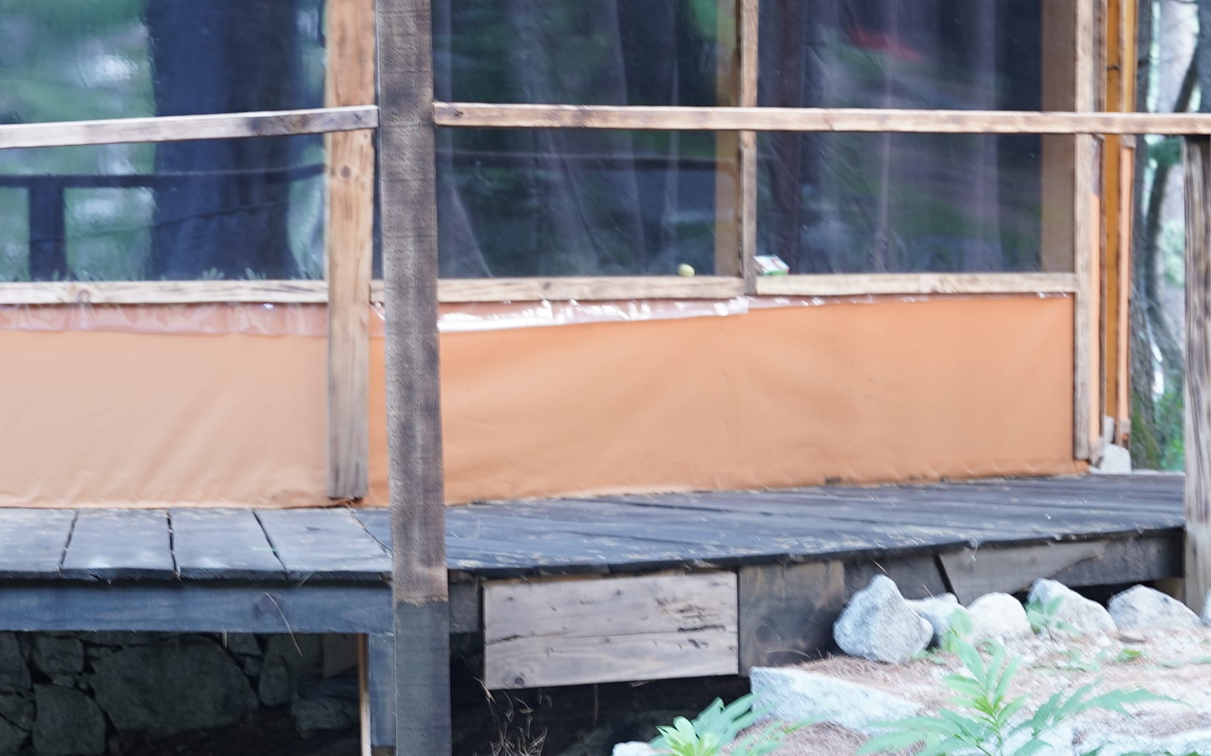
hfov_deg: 19.5
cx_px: 354
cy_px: 202
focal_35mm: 106
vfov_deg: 12.3
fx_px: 3510
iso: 100
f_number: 3.5
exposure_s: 1/1.6
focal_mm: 31.7
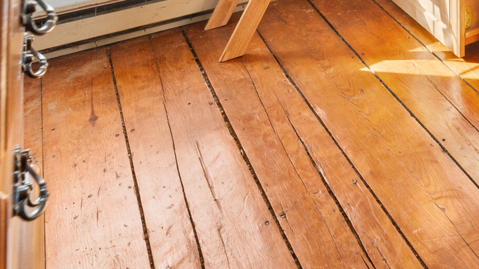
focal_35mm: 48
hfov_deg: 30.6
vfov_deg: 18.5
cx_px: 664
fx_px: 610
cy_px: -237
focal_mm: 14
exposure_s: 1/13
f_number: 8
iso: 800
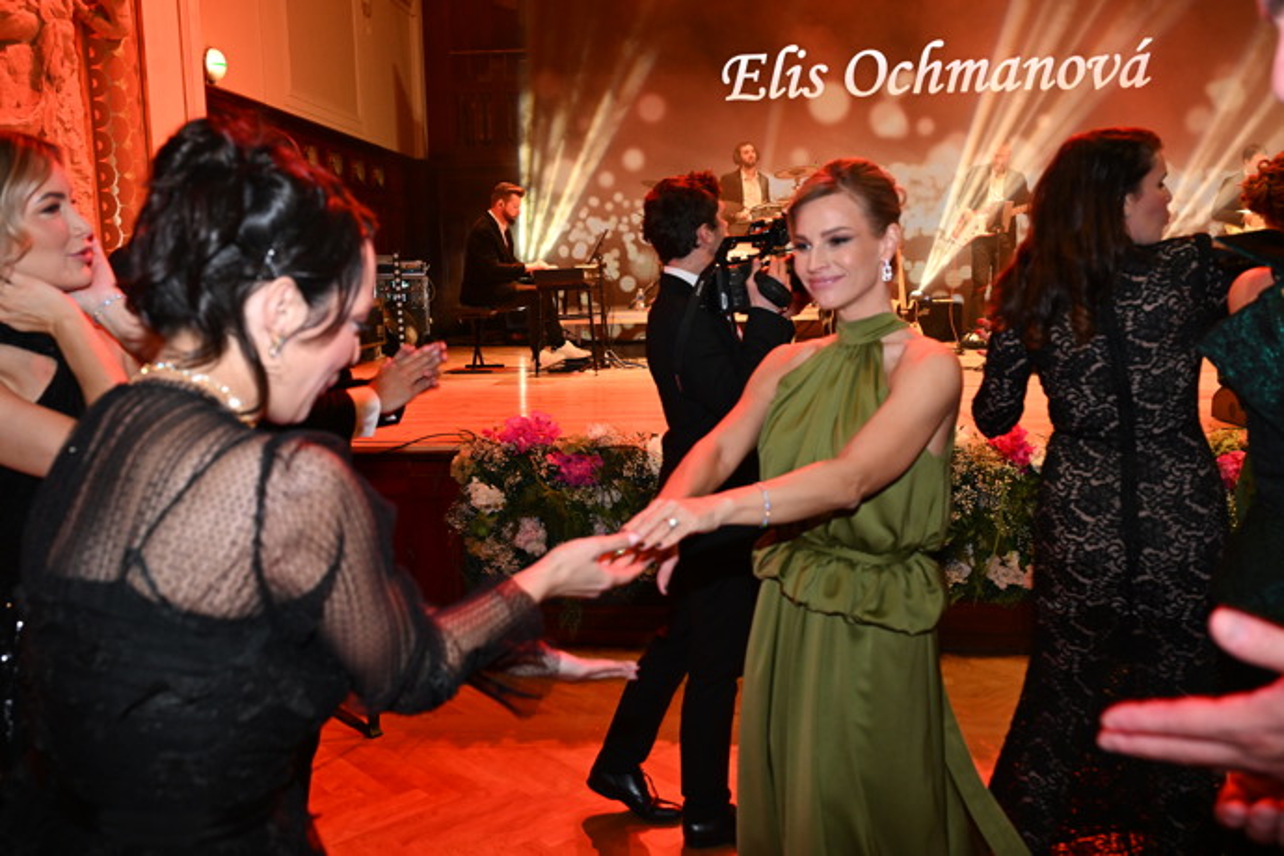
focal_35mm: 32
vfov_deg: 40.5
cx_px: 642
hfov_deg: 58.0
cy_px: 428
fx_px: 1159
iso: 2500
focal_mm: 32.5
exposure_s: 1/125
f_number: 5
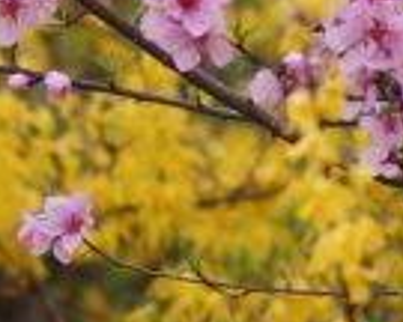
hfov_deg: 1.8
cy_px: 174
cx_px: 943
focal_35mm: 1067
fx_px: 12726
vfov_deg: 1.5
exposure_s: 1/160
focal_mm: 100
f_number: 2.8
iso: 100
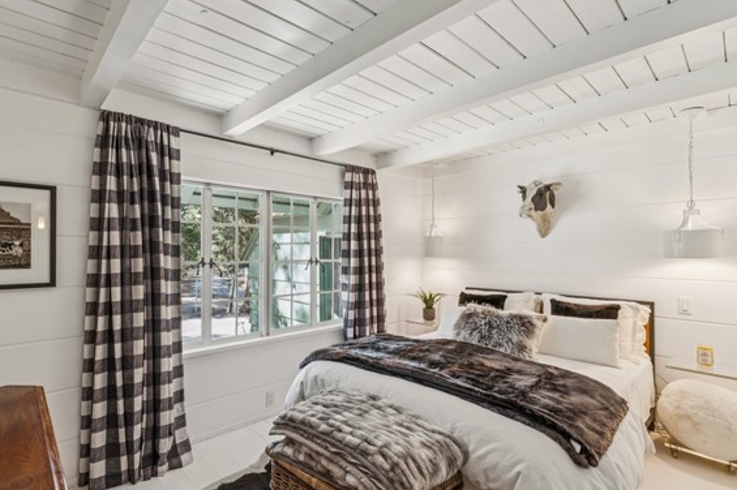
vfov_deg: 67.3
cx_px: 351
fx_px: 369
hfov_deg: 89.9
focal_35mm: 18
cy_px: 245
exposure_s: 1/1.67
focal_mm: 15.9
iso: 100
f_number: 13
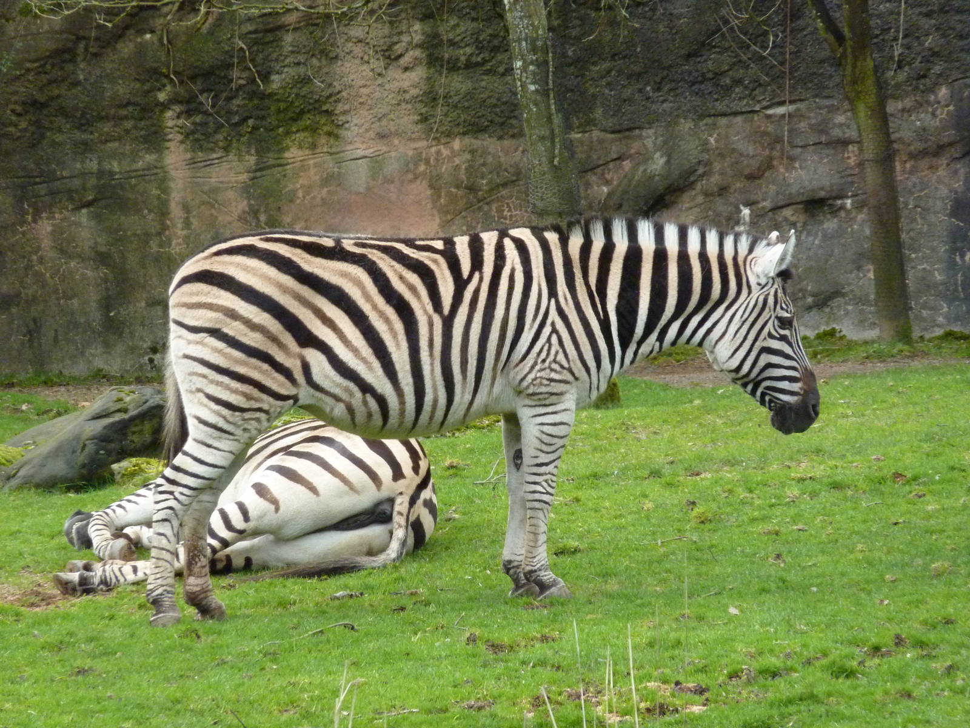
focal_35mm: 300
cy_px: 364
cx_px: 485
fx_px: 8407
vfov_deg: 5.0
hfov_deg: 6.6
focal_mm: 49.2
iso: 400
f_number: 4.9
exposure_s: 1/250
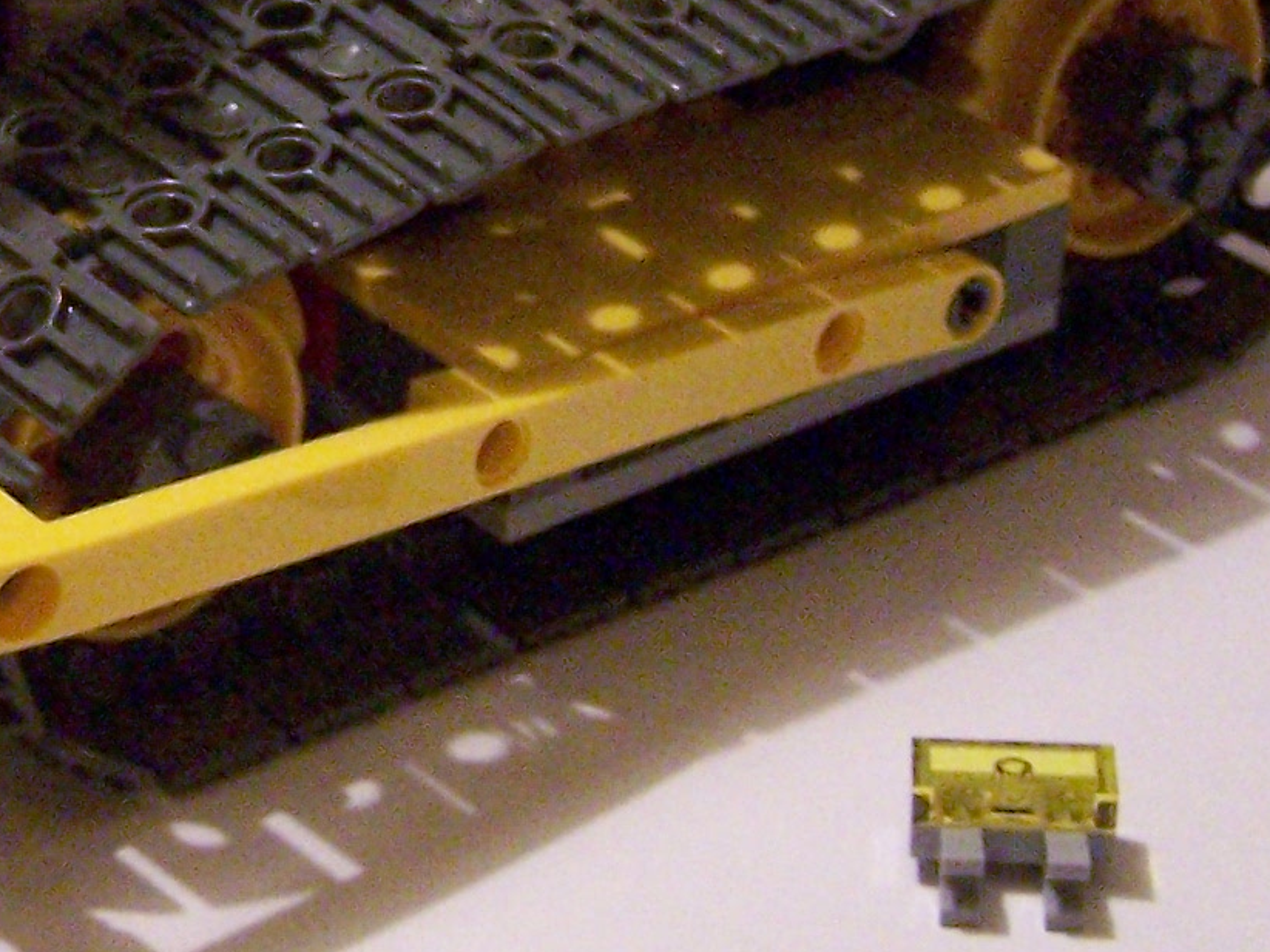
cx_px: 39
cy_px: 32
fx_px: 4365
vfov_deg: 12.3
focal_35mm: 119
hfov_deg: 16.3
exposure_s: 1/15
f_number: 2.8
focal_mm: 6.3
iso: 400
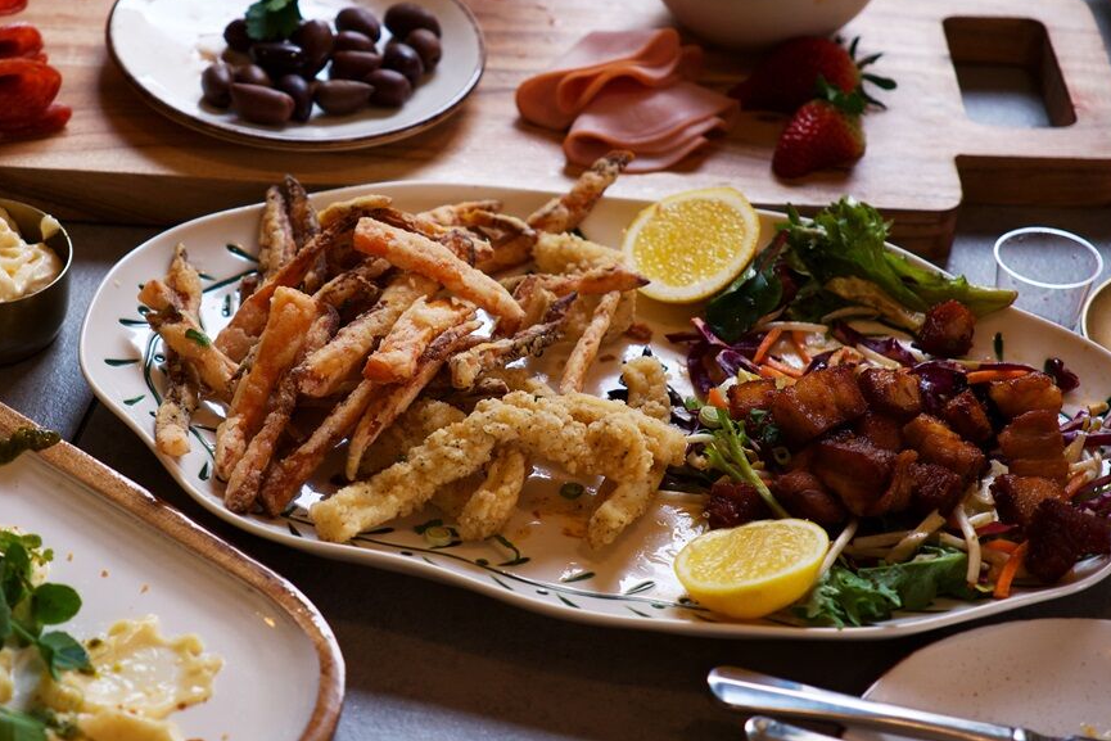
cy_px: 311
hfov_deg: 19.6
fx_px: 3210
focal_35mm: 104
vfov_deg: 13.2
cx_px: 392
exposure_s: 1/105
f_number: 2.8
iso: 320
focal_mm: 50
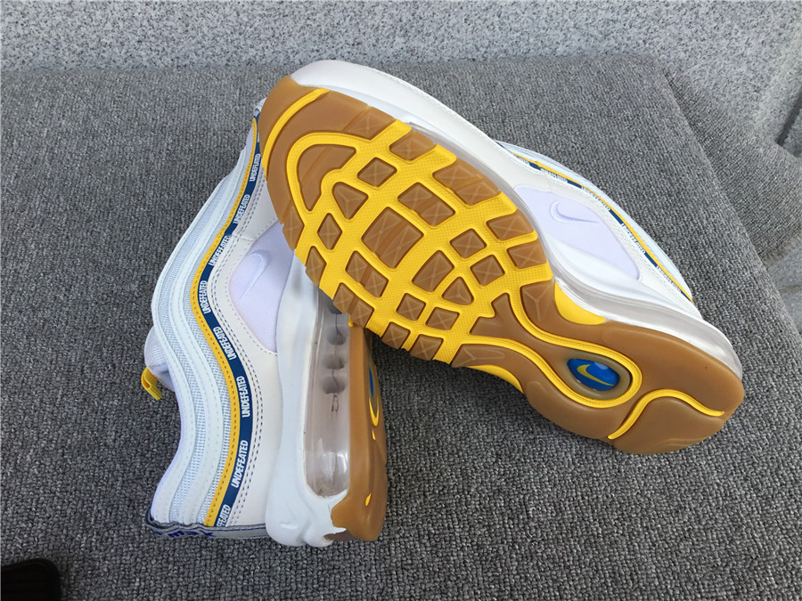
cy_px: 300
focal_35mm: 31
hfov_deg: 58.4
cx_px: 401
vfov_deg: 45.4
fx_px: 718
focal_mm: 3.3
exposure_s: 1/554
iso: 25
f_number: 2.4
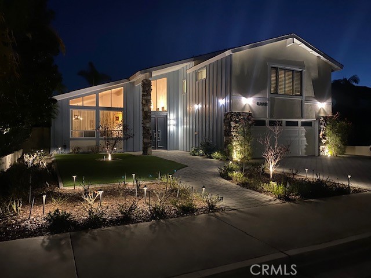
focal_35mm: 26
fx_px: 279
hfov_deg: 67.3
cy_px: 139
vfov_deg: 53.1
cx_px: 186
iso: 400
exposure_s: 1/10
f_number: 1.8
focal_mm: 4.25
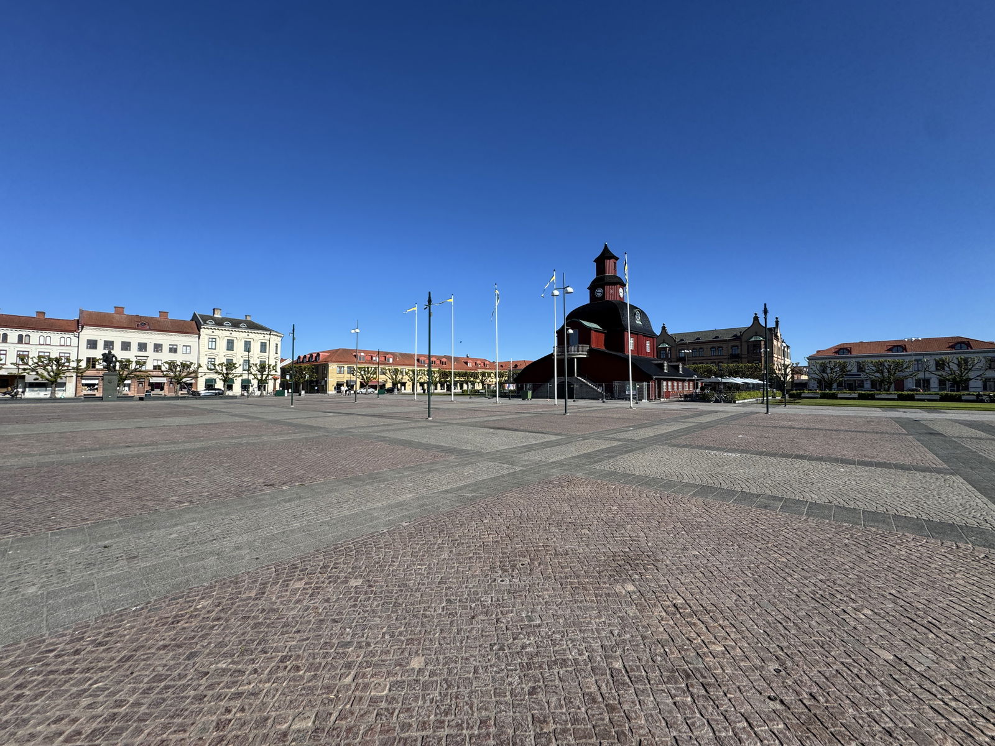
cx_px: 498
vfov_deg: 85.7
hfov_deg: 102.1
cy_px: 373
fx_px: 402
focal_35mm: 14
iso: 50
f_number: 2.2
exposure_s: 1/2674
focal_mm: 2.22
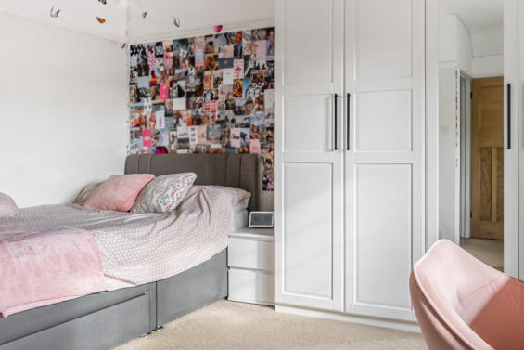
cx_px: 364
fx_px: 422
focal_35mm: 29
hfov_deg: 61.5
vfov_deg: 44.9
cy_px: 157
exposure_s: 1/50
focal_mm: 16
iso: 800
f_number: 6.3
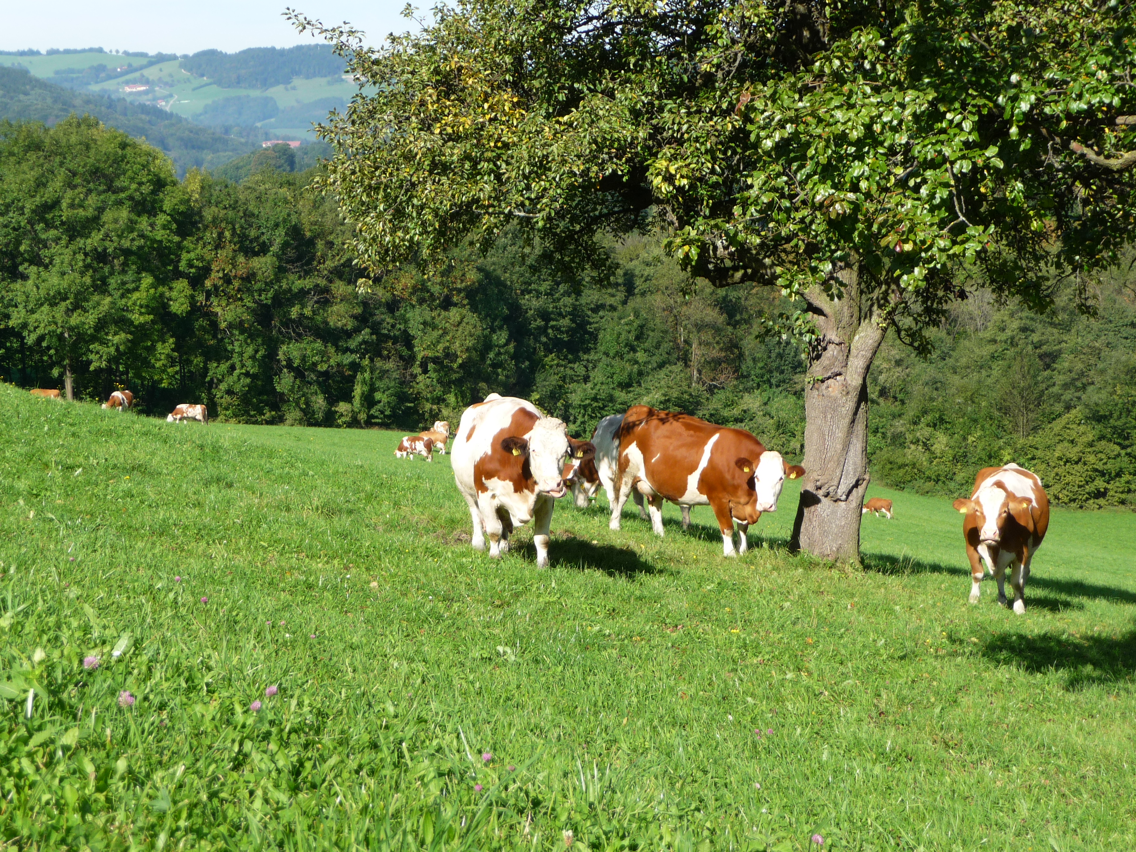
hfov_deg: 27.0
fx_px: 2363
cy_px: 426
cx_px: 568
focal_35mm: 72
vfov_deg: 20.4
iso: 100
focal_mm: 12.2
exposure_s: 1/400
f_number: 4.6
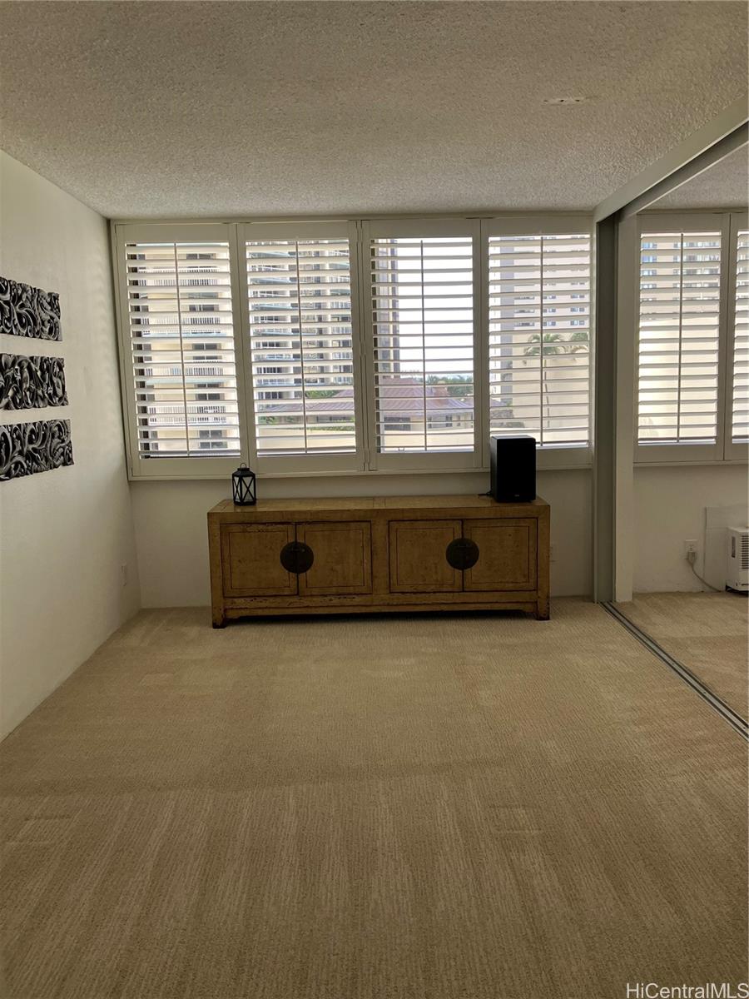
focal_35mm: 28
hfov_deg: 49.7
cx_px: 374
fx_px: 808
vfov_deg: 63.4
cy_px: 500
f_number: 1.8
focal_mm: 3.99
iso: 80
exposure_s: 1/121
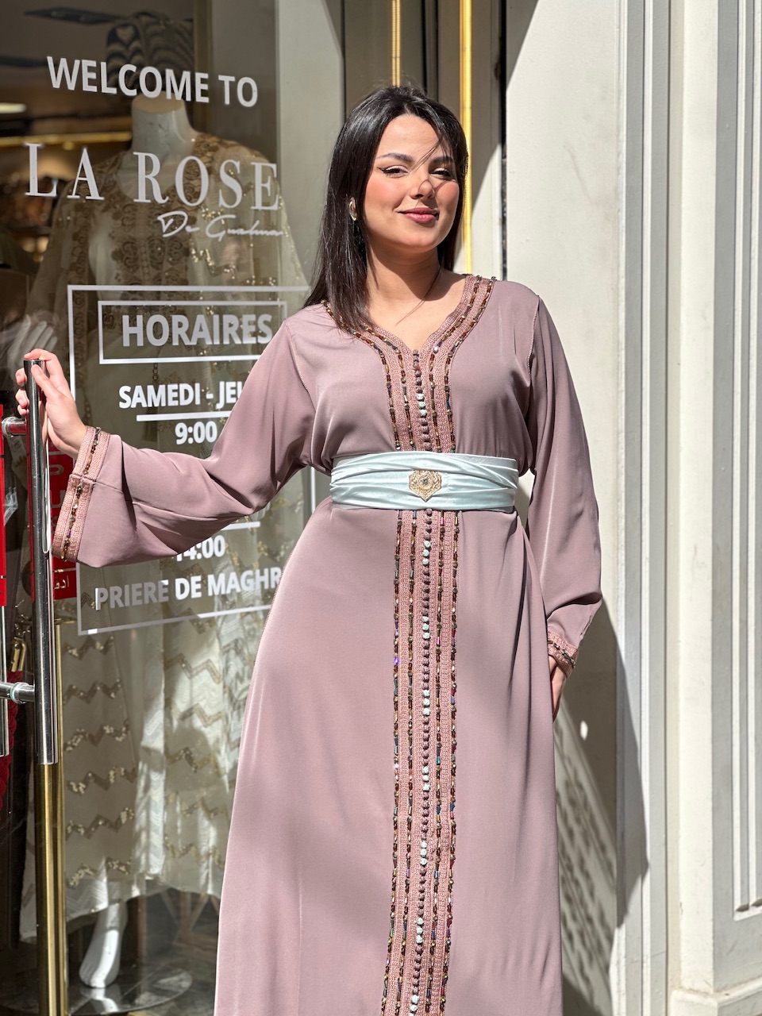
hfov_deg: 19.1
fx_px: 2260
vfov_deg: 25.3
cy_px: 508
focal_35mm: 77
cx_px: 381
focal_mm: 9
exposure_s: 1/626
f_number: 2.8
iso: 32
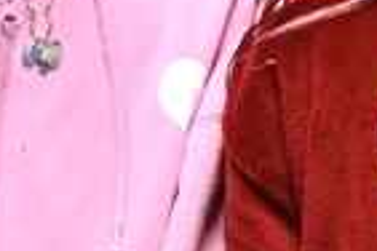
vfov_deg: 8.2
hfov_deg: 10.0
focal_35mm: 164
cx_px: 1056
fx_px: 1714
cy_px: -154
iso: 320
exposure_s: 1/100
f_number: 1.7
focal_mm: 15
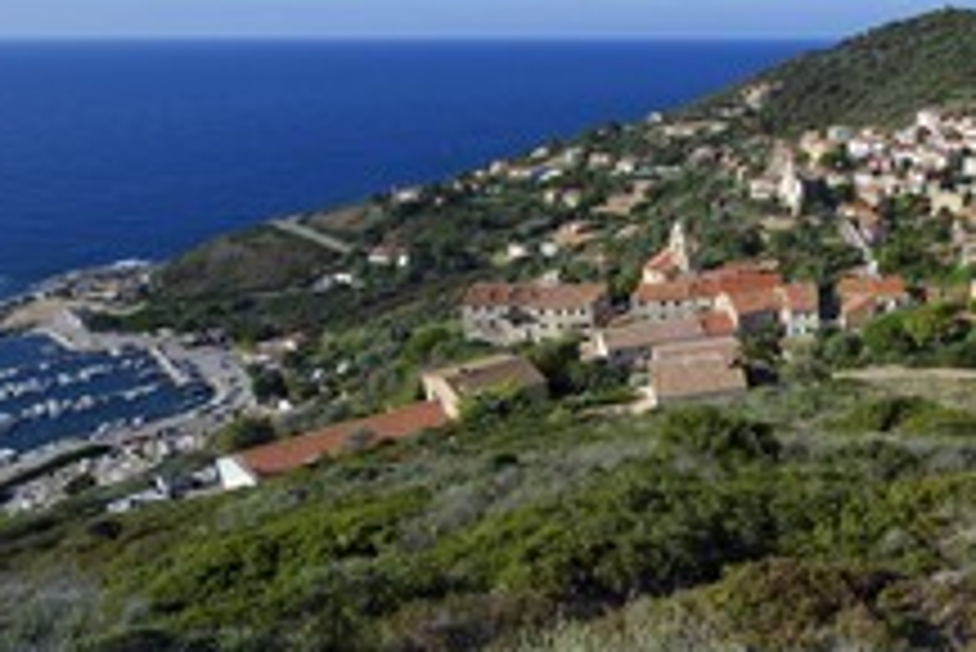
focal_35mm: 31
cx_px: 877
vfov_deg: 42.4
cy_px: 328
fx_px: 841
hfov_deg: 52.9
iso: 200
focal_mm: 16
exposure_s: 1/250
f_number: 14
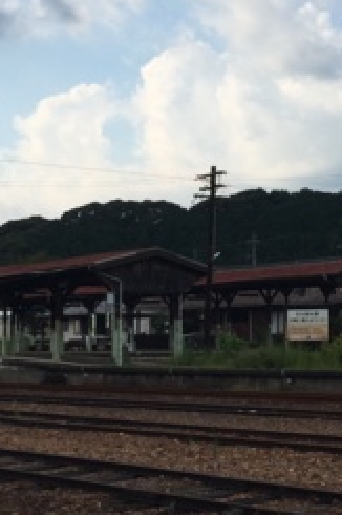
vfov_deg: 27.3
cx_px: 260
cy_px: 221
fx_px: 1056
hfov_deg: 18.3
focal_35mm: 74
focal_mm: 4.15
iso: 32
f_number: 2.2
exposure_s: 1/2475
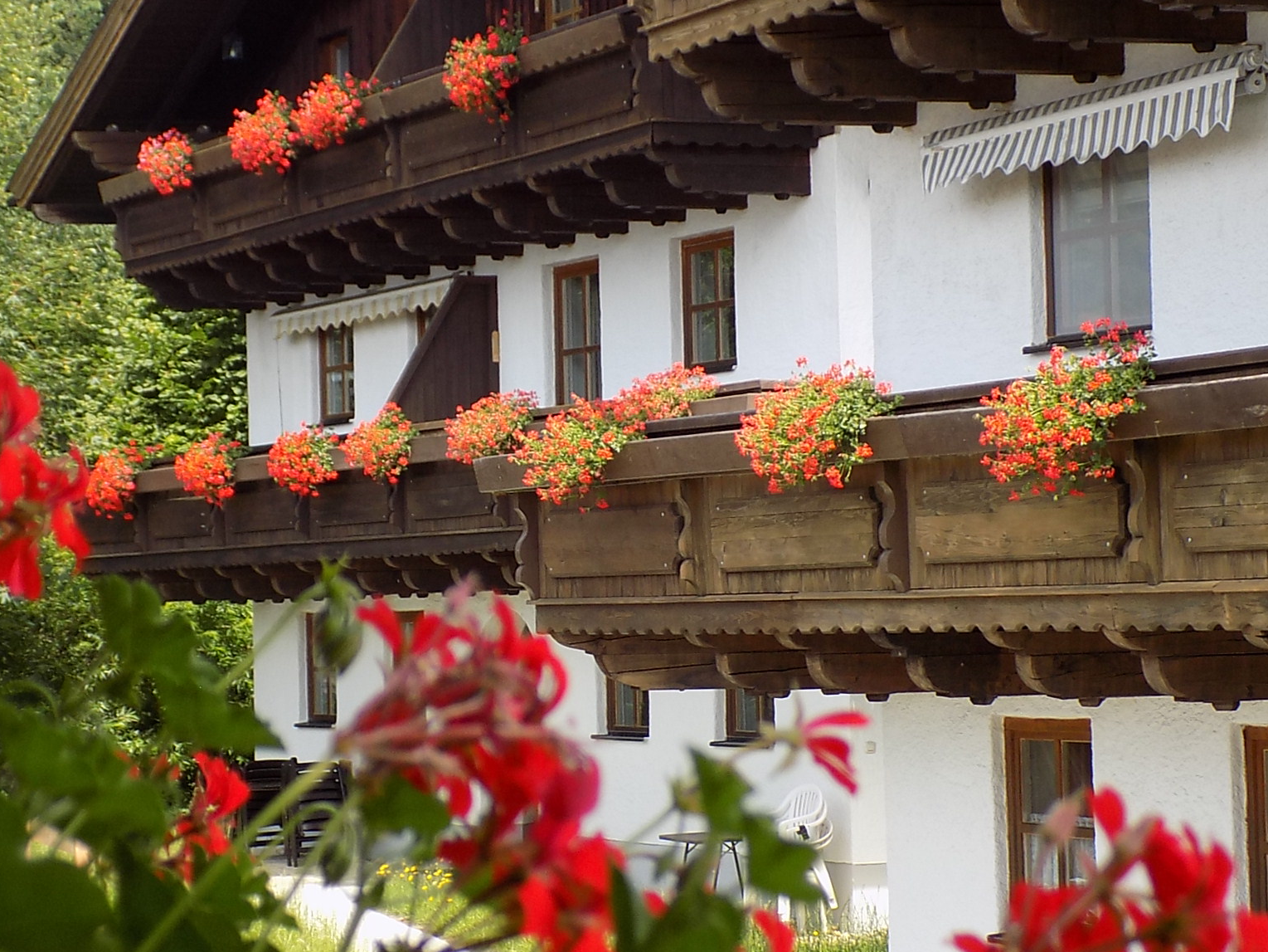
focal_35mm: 104
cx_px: 409
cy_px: 422
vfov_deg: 14.2
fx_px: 3810
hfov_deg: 18.8
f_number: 4.2
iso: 80
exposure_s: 1/160
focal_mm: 12.5
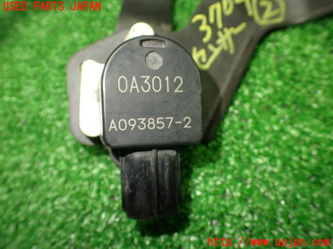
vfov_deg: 46.8
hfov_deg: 60.0
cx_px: 166
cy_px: 124
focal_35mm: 30
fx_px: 289
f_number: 2.3
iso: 500
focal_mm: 5.4
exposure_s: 1/125
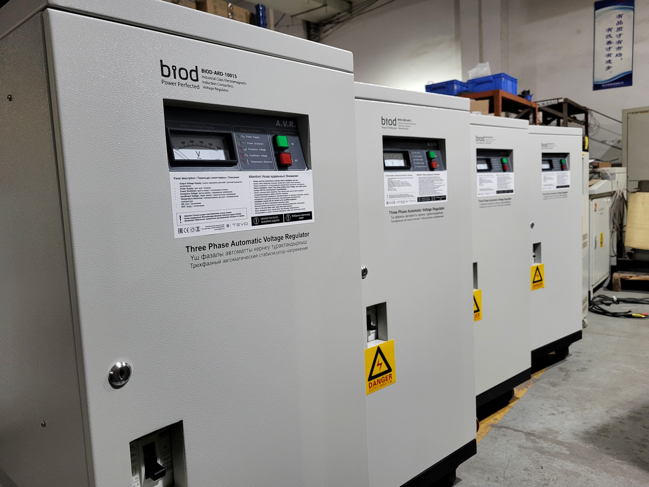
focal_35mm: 26
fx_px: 487
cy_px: 244
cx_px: 324
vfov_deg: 53.1
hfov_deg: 67.3
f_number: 1.8
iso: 500
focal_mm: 5.4
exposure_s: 1/50
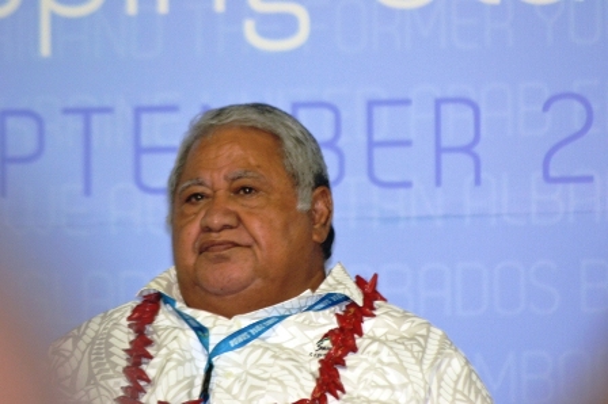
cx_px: 304
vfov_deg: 3.1
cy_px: 202
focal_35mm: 450
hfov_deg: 4.6
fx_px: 7594
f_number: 5.6
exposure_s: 1/60
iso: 2000
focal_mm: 300
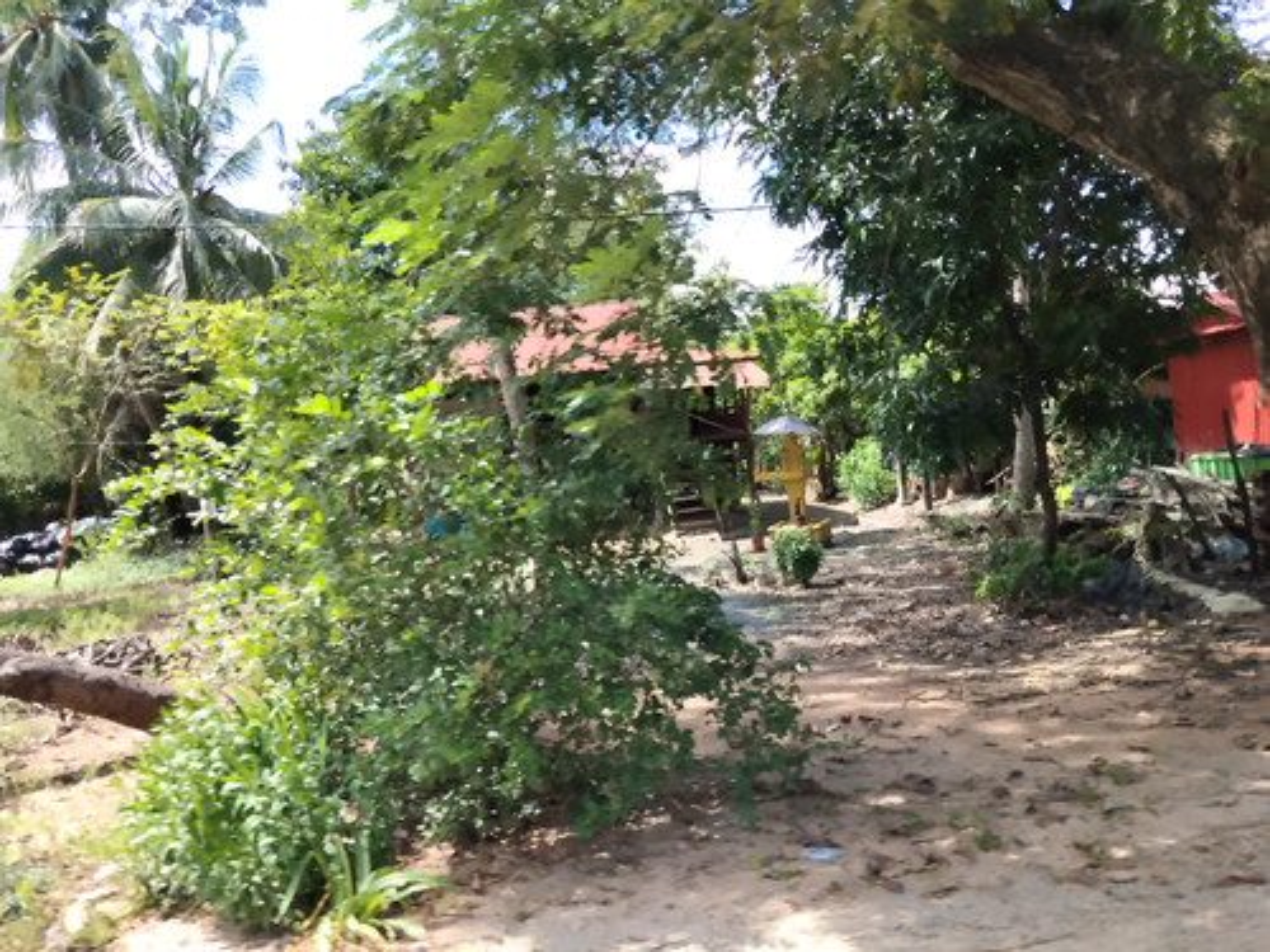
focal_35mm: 29
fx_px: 1064
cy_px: 476
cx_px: 635
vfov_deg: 48.2
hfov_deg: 61.7
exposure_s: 1/354
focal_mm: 4.22
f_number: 1.8
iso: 50
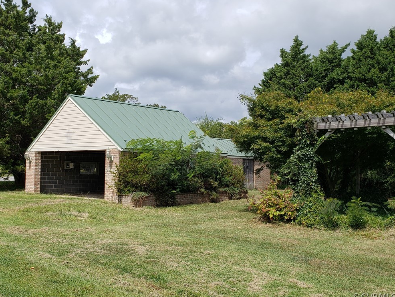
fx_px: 308
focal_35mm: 27
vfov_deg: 51.4
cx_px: 193
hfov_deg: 65.3
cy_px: 149
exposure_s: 1/1889
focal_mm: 4.3
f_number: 2.4
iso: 50
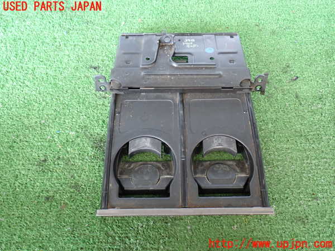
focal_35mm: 32
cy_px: 126
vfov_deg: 44.2
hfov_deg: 56.8
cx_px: 168
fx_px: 310
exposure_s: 1/30
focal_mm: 5.79
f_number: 2.4
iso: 320
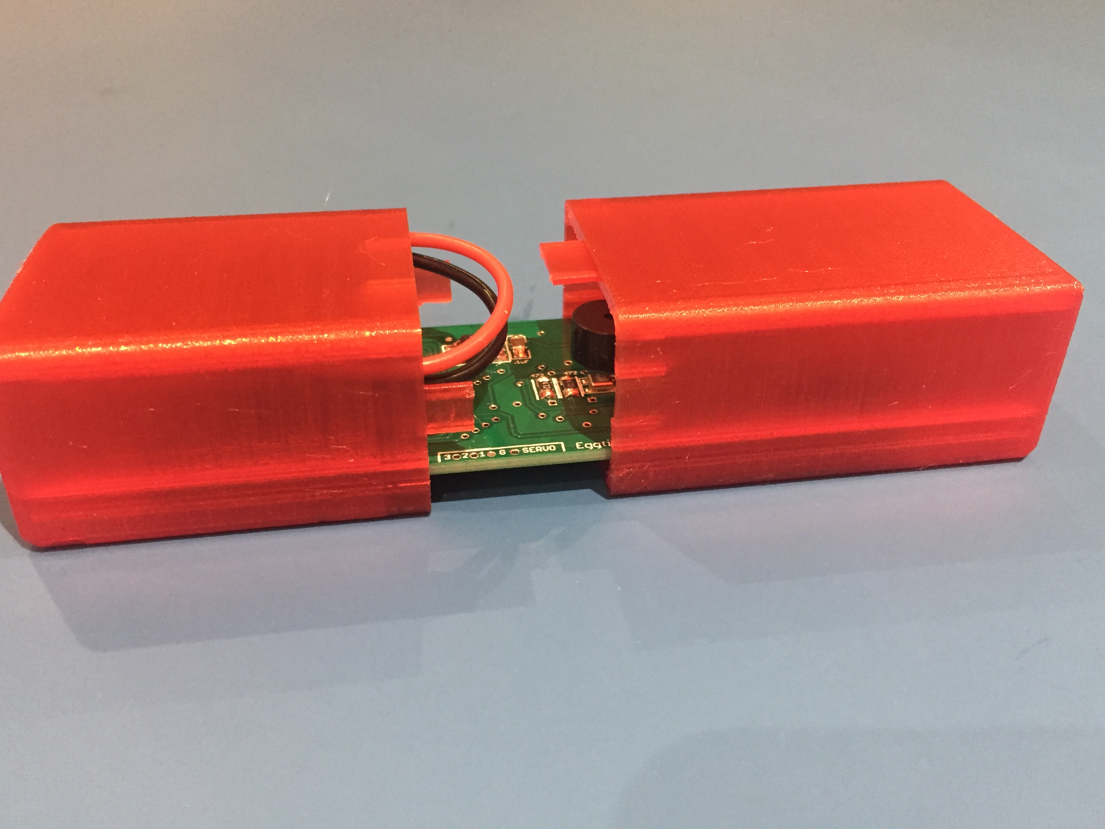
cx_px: 554
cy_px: 394
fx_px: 990
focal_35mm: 31
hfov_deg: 58.3
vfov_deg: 45.4
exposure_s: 1/33
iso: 250
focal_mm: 4.15
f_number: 2.2
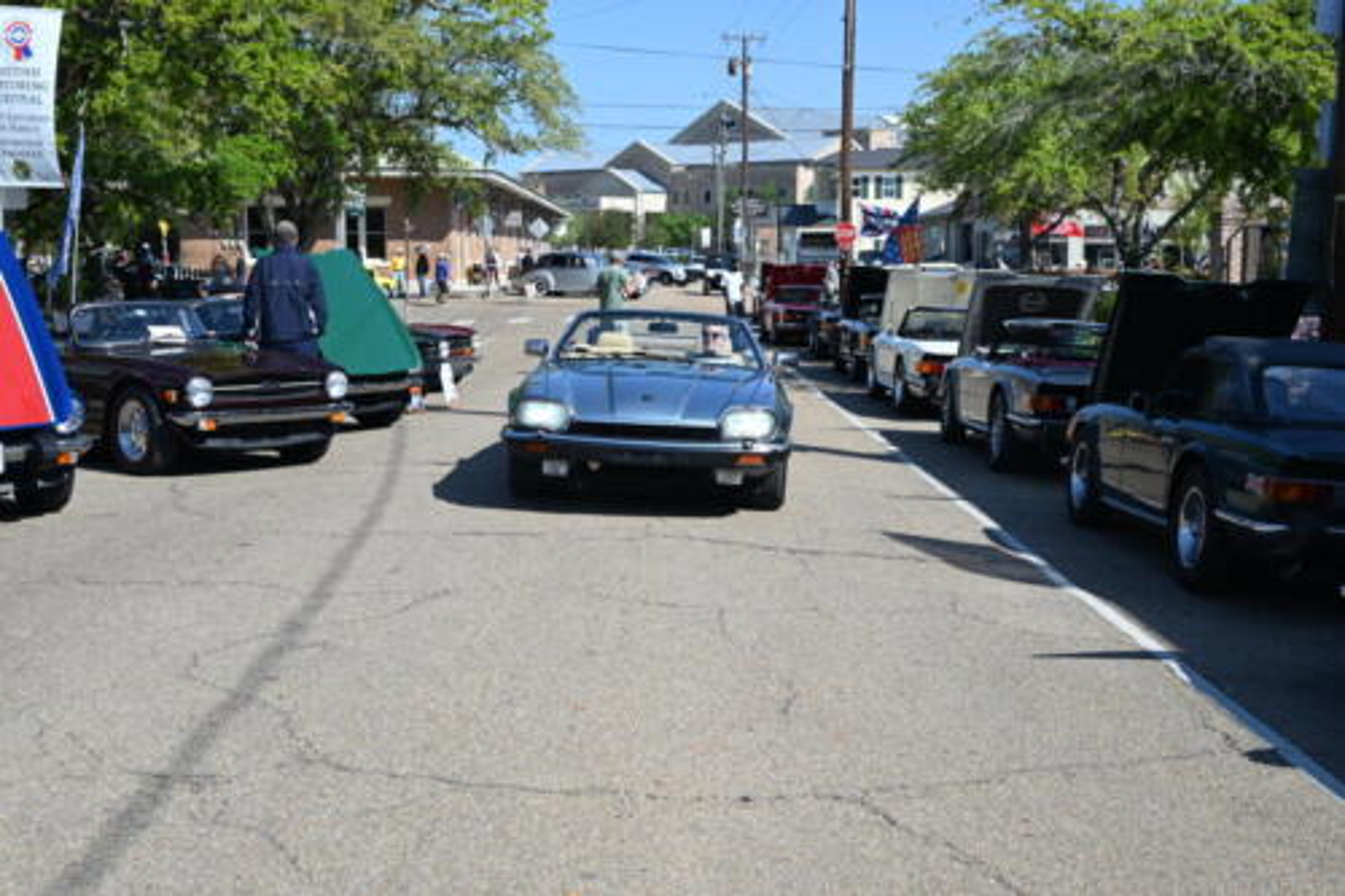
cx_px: 672
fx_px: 1643
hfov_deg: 44.5
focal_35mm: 44
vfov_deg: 30.5
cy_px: 448
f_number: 6.3
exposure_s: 1/320
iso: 100
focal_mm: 44
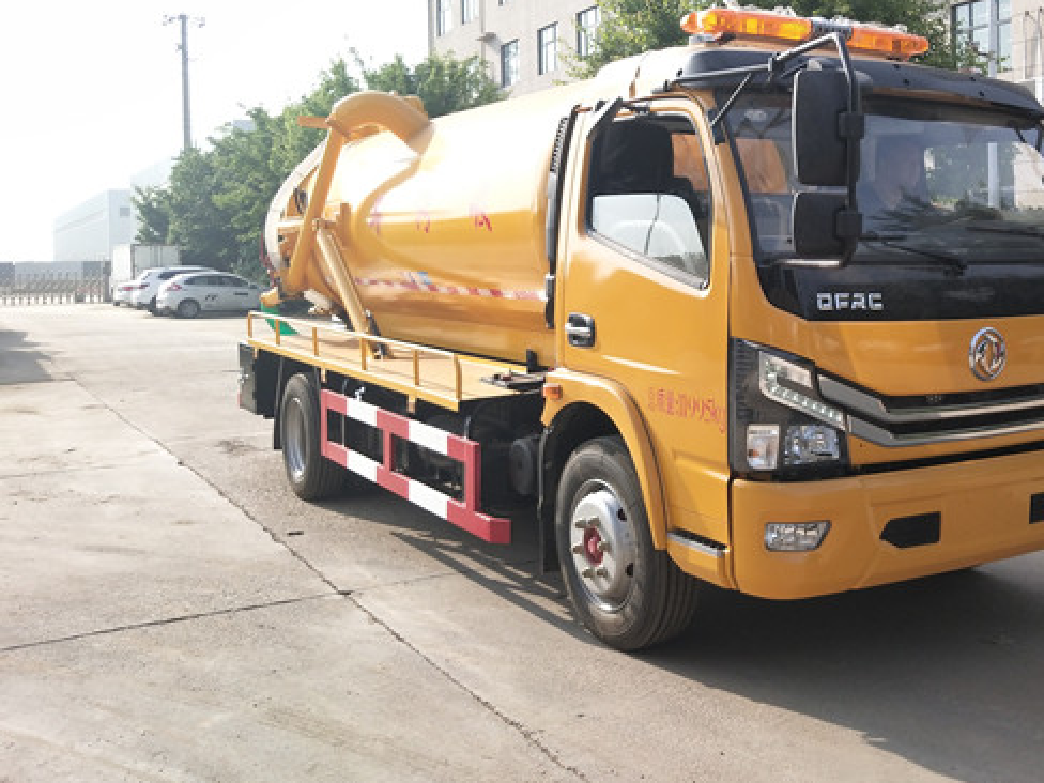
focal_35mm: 43
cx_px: 715
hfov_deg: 43.1
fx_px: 1297
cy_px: 281
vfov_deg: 33.4
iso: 50
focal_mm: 3.95
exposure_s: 1/977
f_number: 1.8
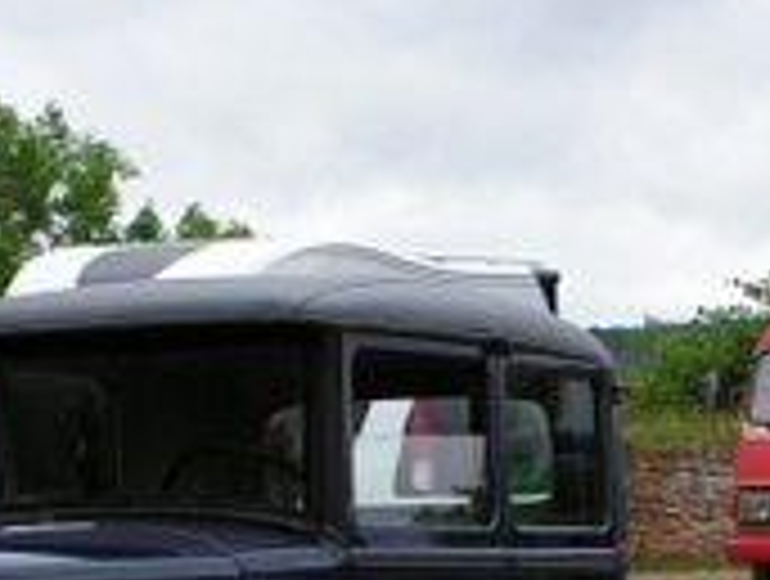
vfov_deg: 10.5
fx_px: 3121
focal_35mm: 140
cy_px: 611
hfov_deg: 14.1
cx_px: 450
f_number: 3.2
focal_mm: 8.4
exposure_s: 1/125
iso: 64
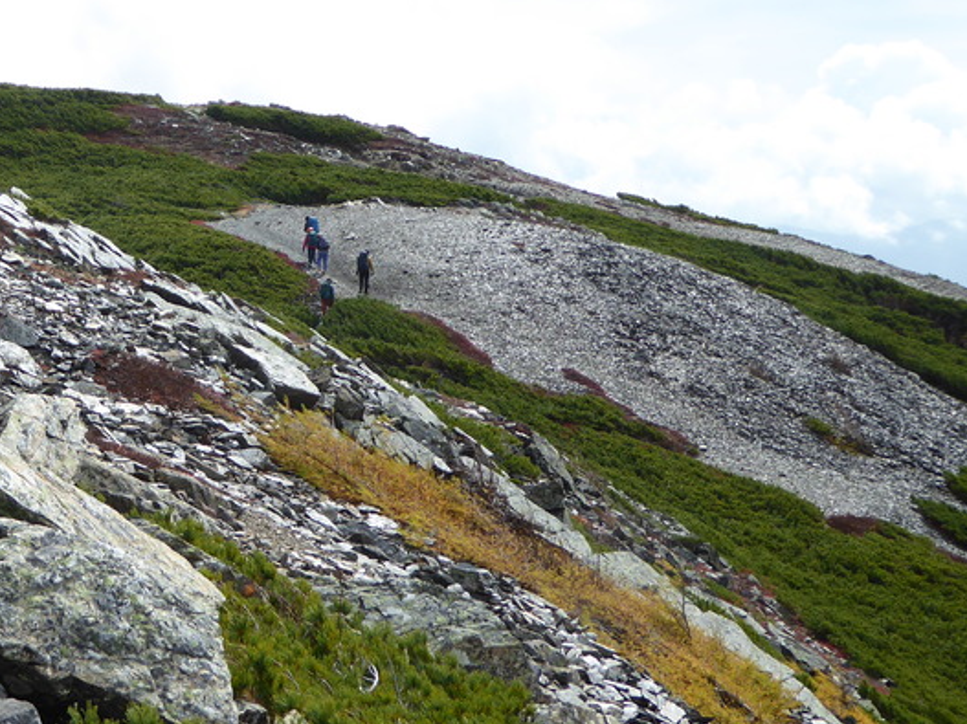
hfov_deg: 26.9
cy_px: 475
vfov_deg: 20.7
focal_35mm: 71
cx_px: 189
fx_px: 1983
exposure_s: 1/800
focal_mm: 6.7
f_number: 3.7
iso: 100
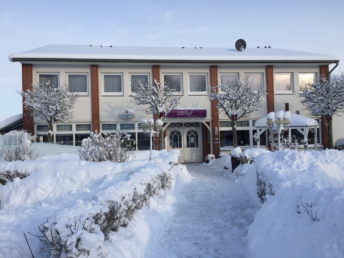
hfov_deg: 61.7
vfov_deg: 48.2
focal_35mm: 29
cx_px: 172
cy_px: 129
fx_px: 288
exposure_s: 1/1464
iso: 32
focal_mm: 4.15
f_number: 2.2
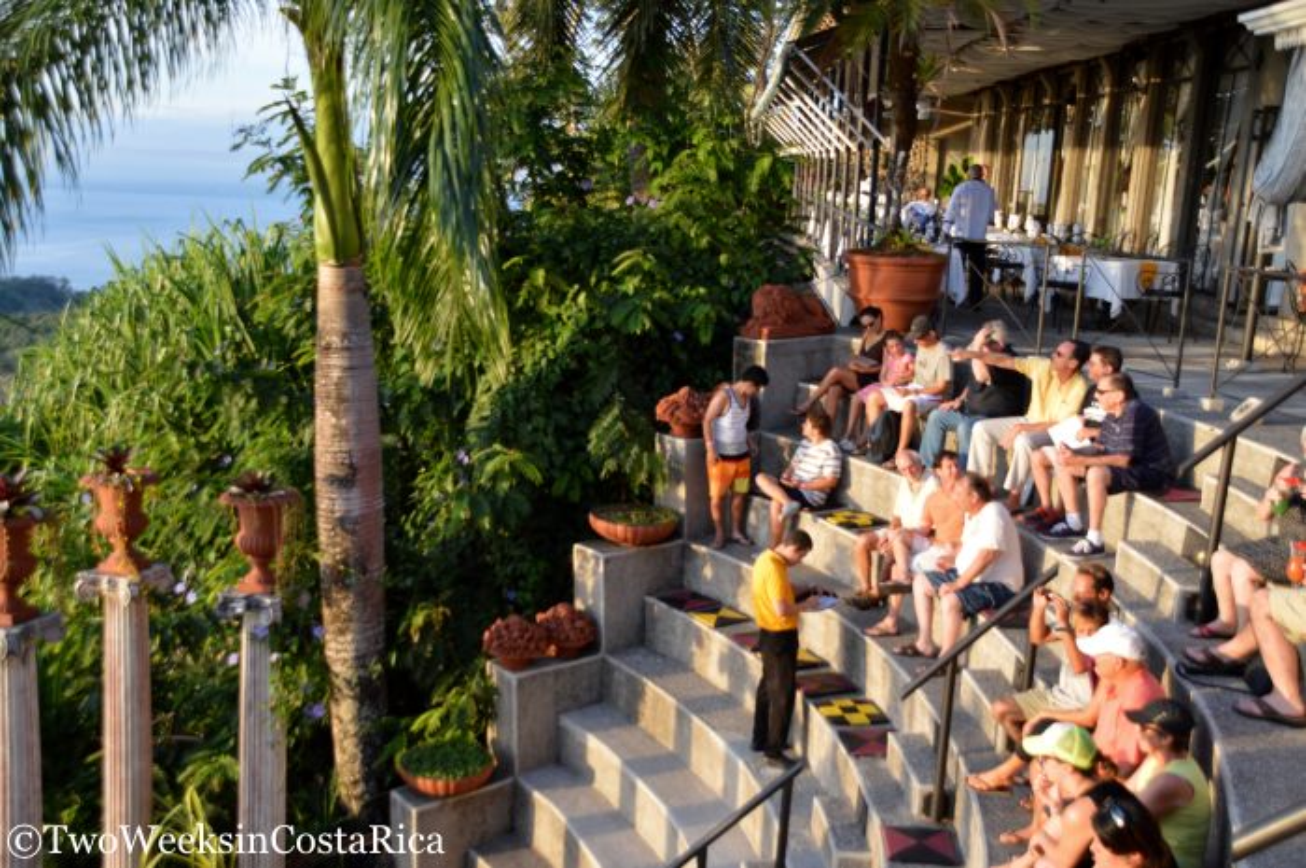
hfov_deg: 49.6
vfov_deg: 34.1
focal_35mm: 39
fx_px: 1413
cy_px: 434
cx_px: 653
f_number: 5.6
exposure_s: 1/125
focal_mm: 26
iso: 220
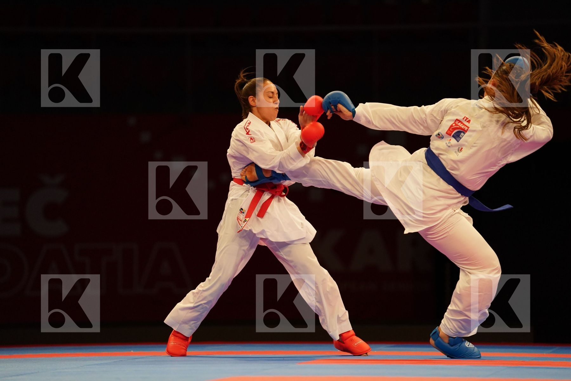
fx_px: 3172
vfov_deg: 6.9
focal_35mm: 200
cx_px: 286
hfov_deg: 10.3
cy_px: 190
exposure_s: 1/1000
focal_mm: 200
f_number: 2.8
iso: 2500
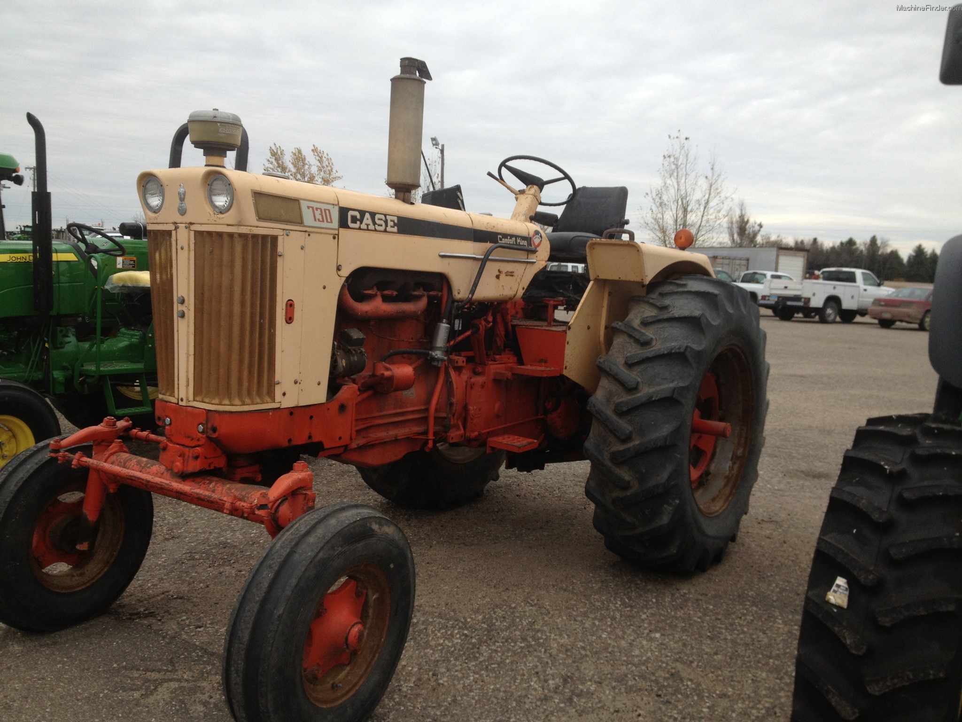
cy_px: 361
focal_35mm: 35
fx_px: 973
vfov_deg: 40.7
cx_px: 481
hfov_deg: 52.6
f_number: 2.4
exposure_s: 1/204
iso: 64
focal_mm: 4.28
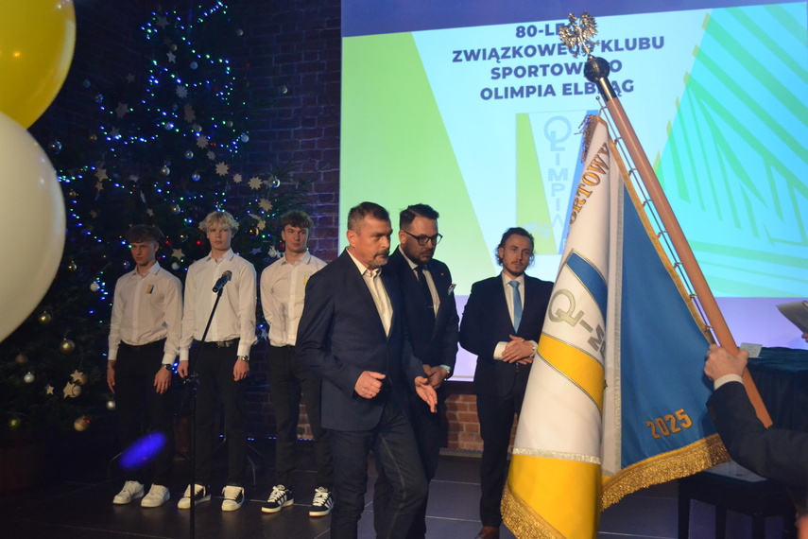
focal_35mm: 39
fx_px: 875
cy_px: 270
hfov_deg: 49.6
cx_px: 404
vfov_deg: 34.2
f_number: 4.2
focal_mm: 26
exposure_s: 1/250
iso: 3200
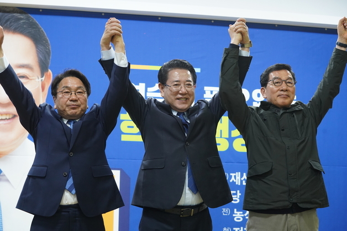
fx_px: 675
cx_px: 174
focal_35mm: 70
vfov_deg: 19.5
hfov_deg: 28.8
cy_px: 116
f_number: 6.3
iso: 3200
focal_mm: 70
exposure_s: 1/60
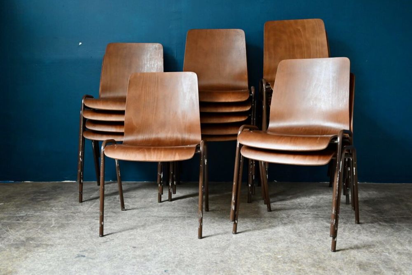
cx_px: 206
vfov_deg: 32.7
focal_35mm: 41
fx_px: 469
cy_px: 138
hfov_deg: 47.4
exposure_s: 1/125
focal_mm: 41
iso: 2800
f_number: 4
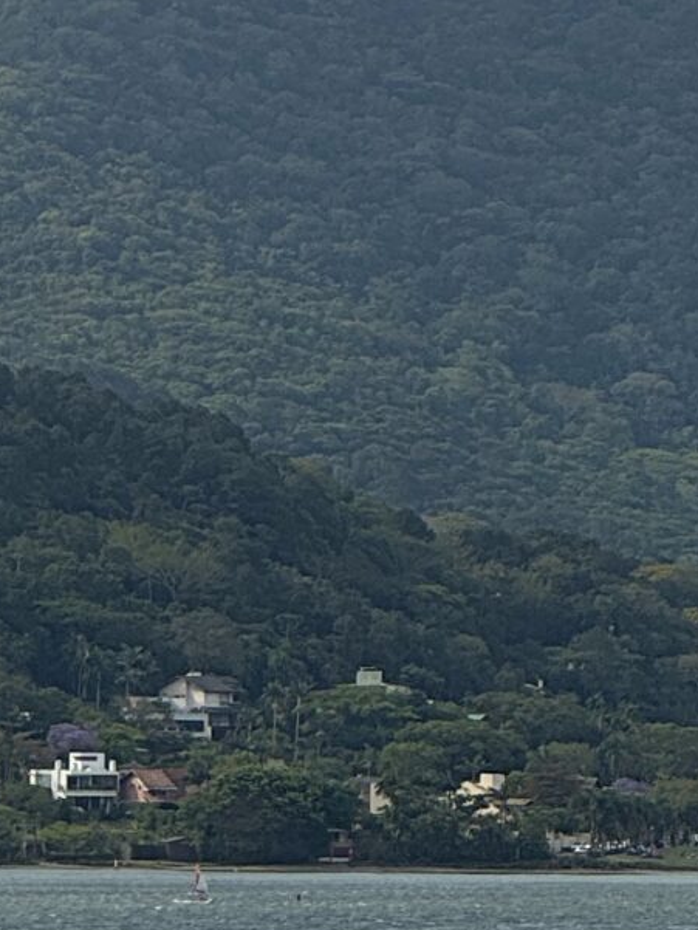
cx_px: -655
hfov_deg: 4.5
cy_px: 1300
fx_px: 8815
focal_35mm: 328
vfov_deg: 6.0
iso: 25
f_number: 2.8
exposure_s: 1/1623
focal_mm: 9
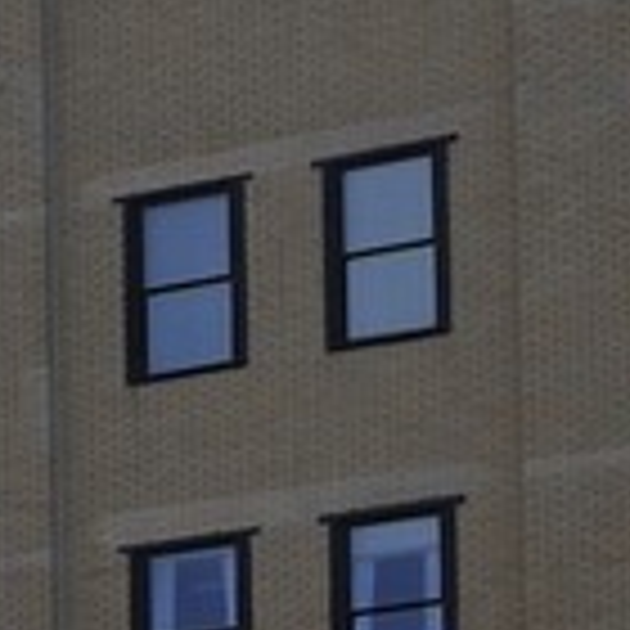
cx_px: -2822
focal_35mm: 311
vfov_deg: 5.4
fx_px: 6404
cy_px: 1737
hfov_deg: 4.5
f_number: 11
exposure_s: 1/200
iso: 200
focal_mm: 32
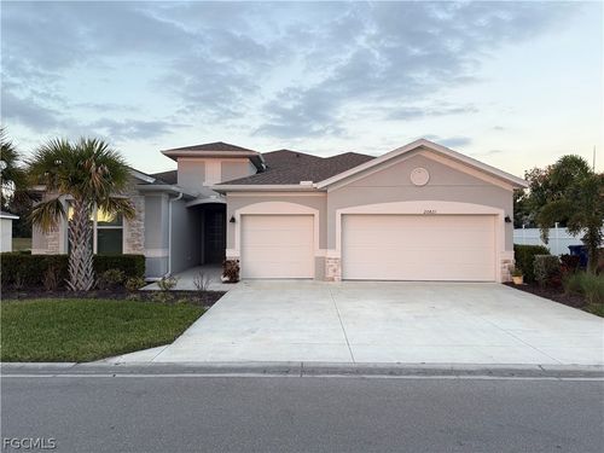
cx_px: 302
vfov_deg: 56.8
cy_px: 226
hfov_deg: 71.6
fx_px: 419
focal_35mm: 24
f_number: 1.78
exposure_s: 1/121
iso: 200
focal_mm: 6.76
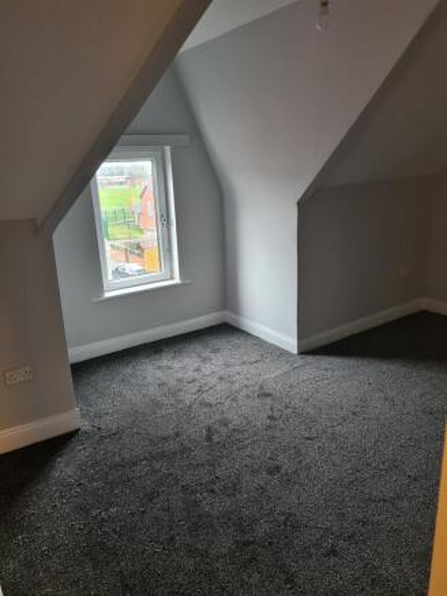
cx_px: 224
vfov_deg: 67.3
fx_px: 447
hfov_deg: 53.1
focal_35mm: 26
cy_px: 298
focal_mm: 5.4
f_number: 1.8
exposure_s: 1/50
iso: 200
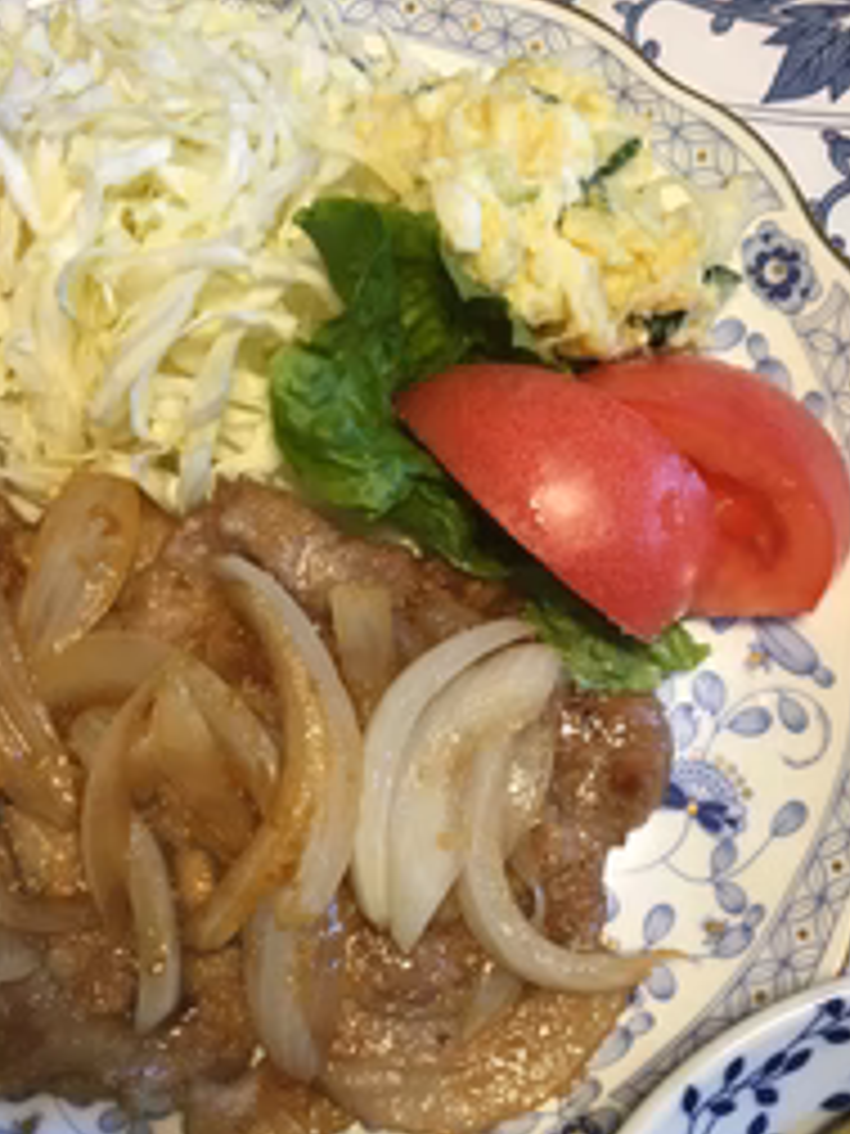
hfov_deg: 31.5
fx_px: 1506
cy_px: 680
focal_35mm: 46
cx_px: 499
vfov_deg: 41.1
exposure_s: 1/30
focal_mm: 4.15
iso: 64
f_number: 2.2
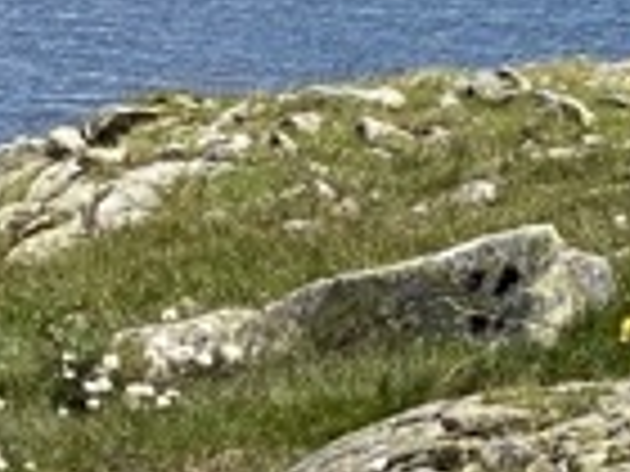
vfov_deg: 3.9
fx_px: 6934
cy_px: -54
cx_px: 1490
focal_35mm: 381
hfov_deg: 5.1
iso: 20
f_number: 2
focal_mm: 6
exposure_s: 1/2083
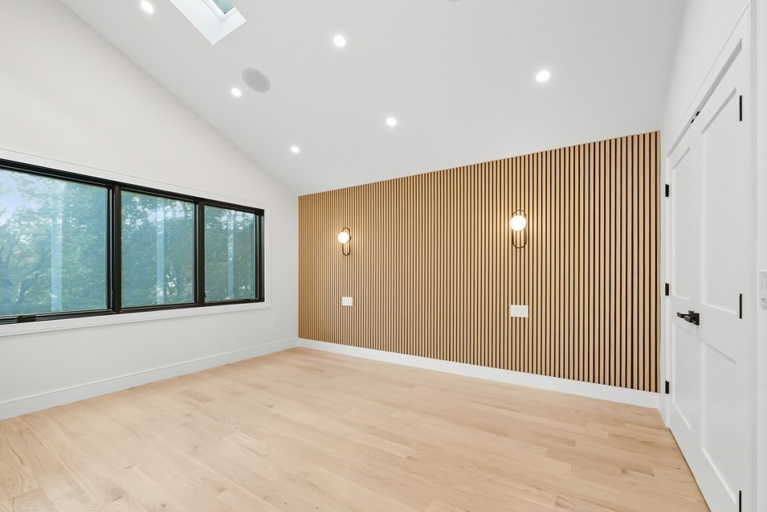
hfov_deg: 100.3
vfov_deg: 77.3
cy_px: 272
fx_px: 320
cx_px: 366
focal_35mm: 15
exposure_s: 1/30
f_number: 8
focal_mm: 14
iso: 100
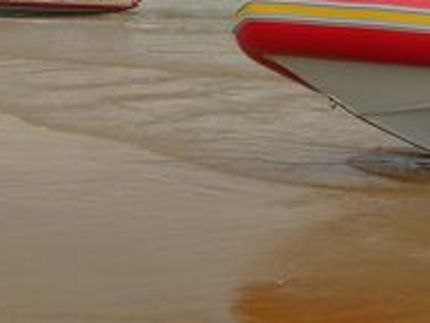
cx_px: 221
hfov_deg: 17.0
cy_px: -102
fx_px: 1442
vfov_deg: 12.4
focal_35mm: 116
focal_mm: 5.8
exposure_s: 1/100
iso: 80
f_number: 5.6
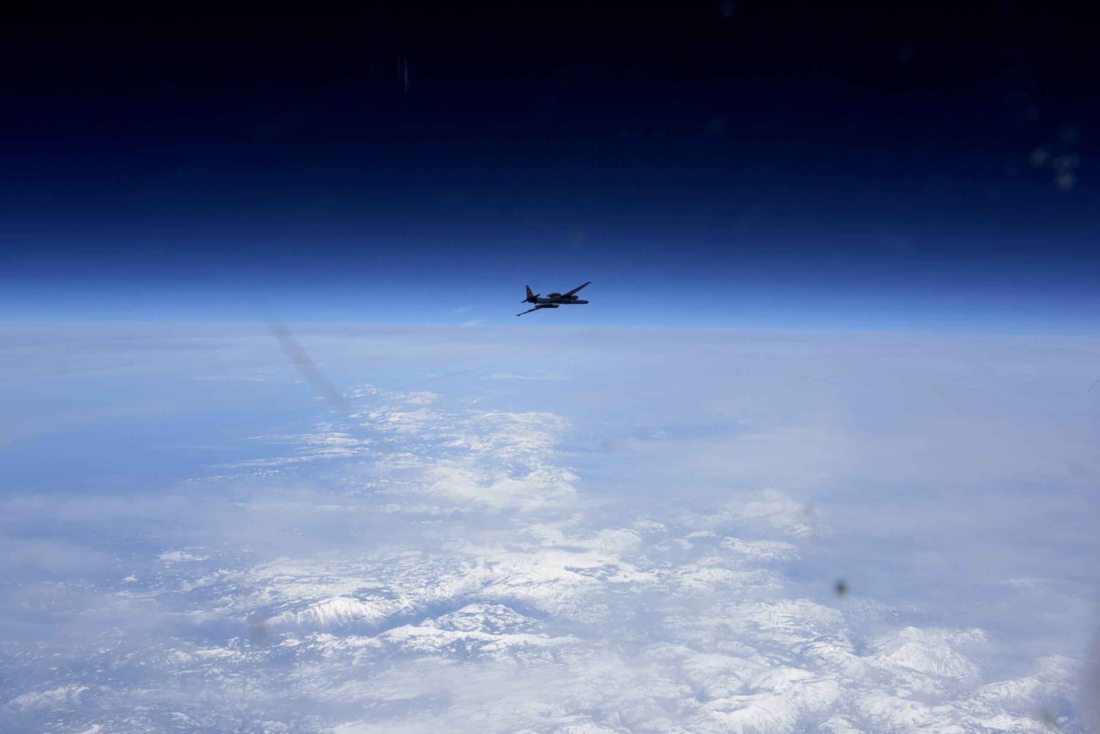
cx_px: 550
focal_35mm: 44
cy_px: 367
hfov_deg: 44.5
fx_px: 1345
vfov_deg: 30.5
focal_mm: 44
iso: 800
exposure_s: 1/320
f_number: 22
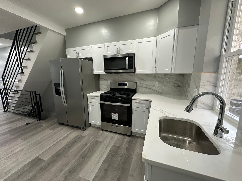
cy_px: 90
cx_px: 121
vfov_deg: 85.7
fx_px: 98
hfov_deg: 102.1
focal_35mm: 14
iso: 200
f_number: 2.2
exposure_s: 1/120
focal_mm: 2.22
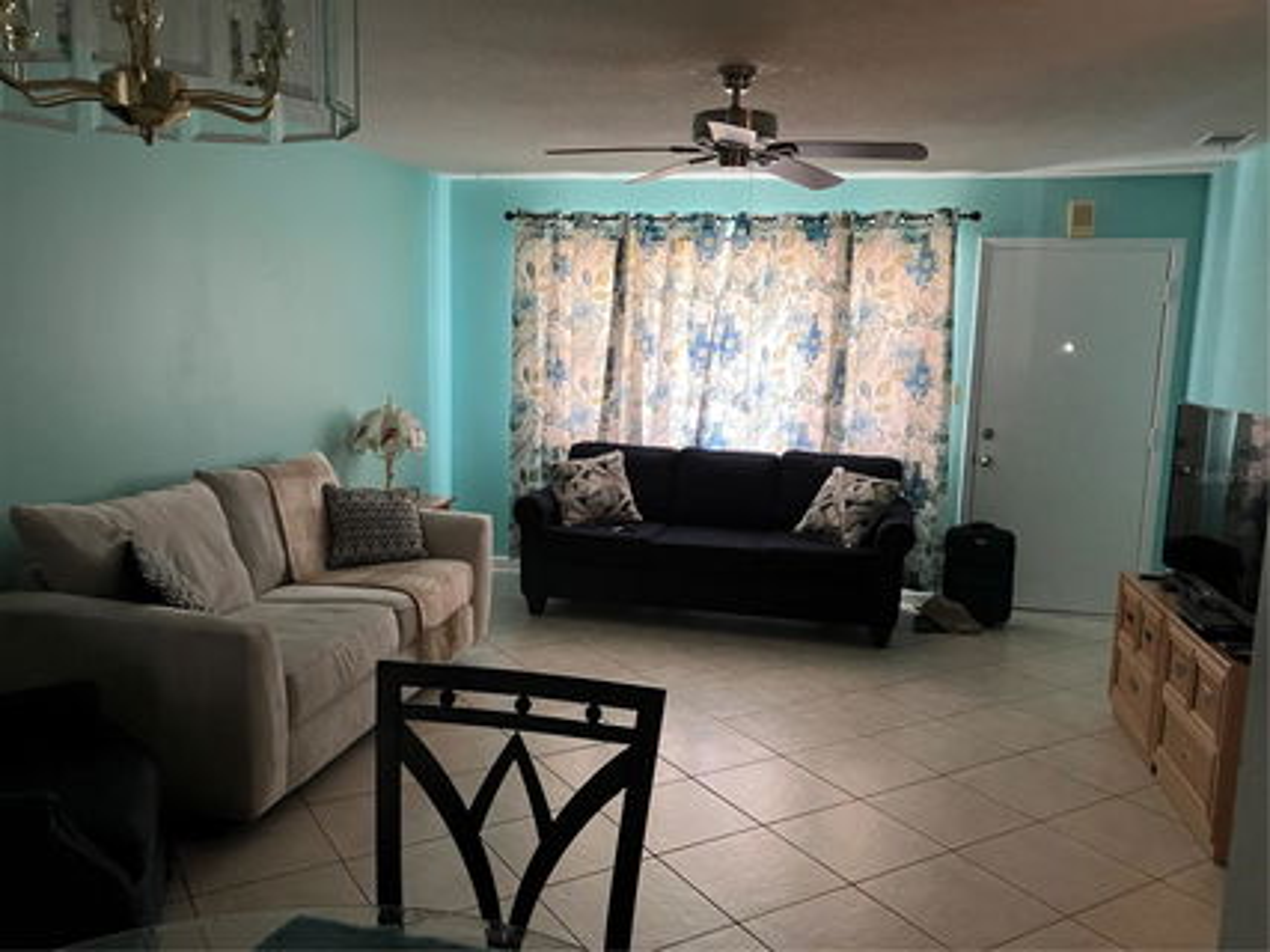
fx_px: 1027
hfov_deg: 63.5
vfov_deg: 49.7
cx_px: 635
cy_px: 476
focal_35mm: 28
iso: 400
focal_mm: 3.99
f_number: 1.8
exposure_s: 1/32
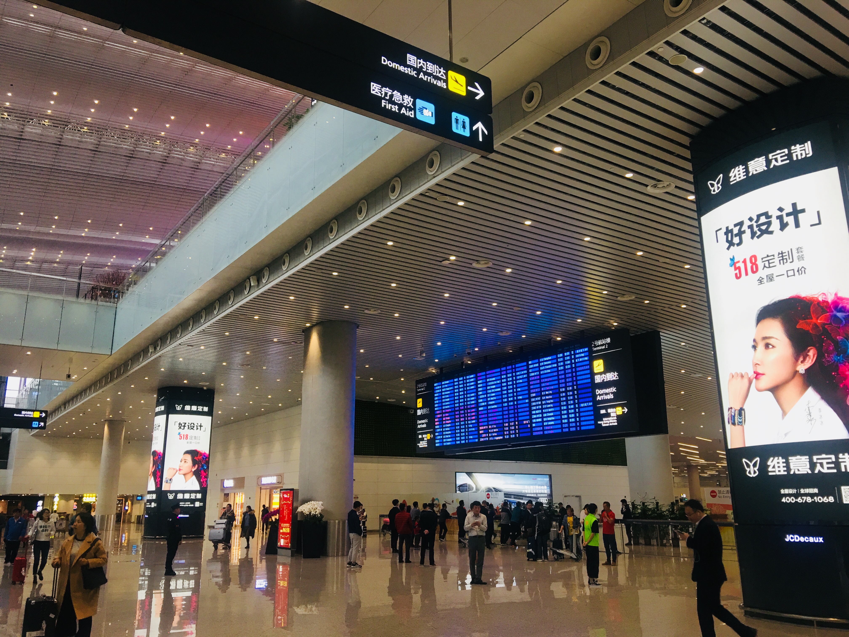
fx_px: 711
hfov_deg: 61.7
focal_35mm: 29
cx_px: 424
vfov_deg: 48.2
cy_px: 318
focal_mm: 4.15
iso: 25
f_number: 2.2
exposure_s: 1/33
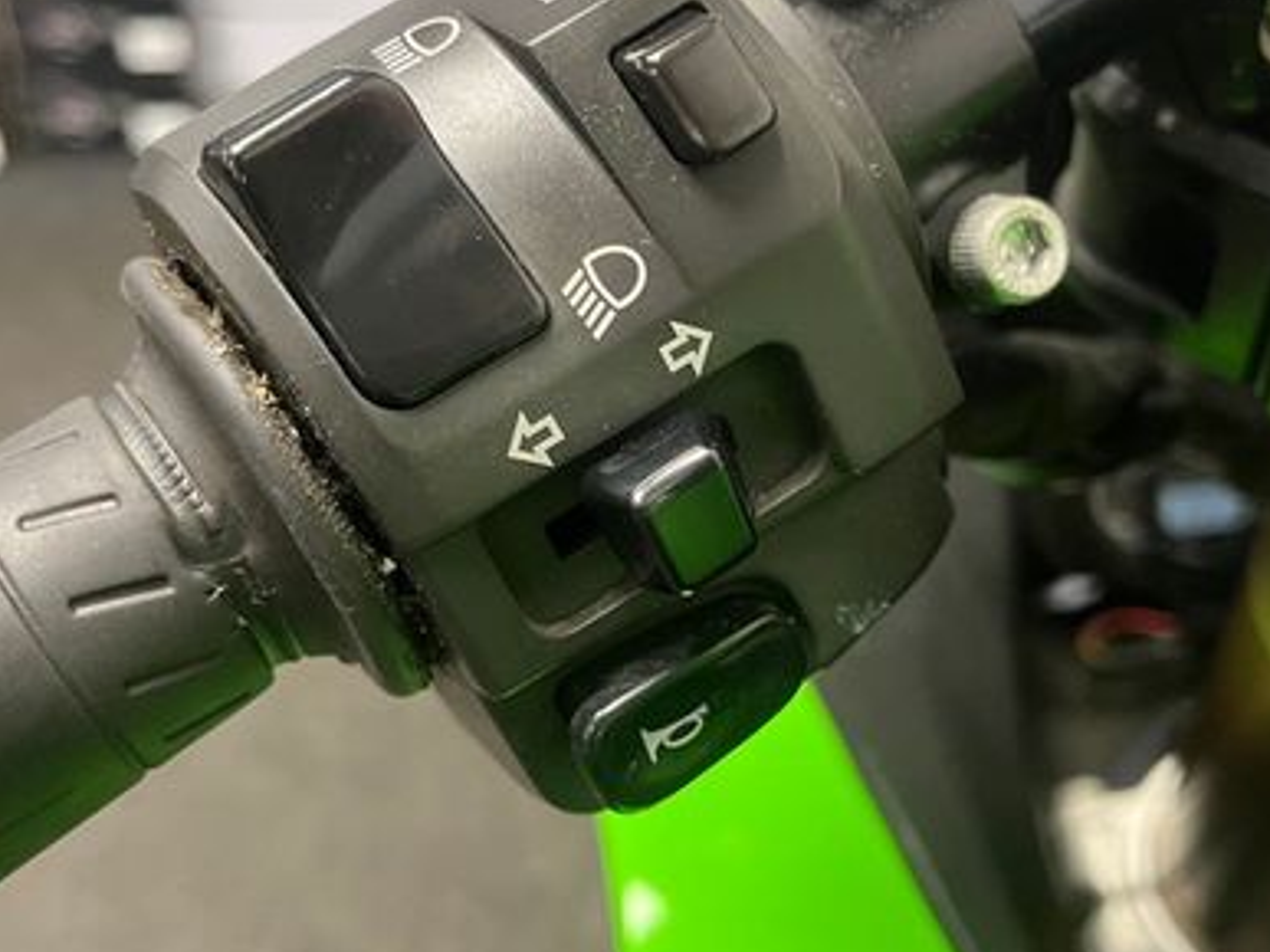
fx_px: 1577
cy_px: 397
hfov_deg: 43.8
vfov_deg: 33.5
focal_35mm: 43
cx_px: 676
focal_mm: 5.1
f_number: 1.6
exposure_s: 1/50
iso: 400
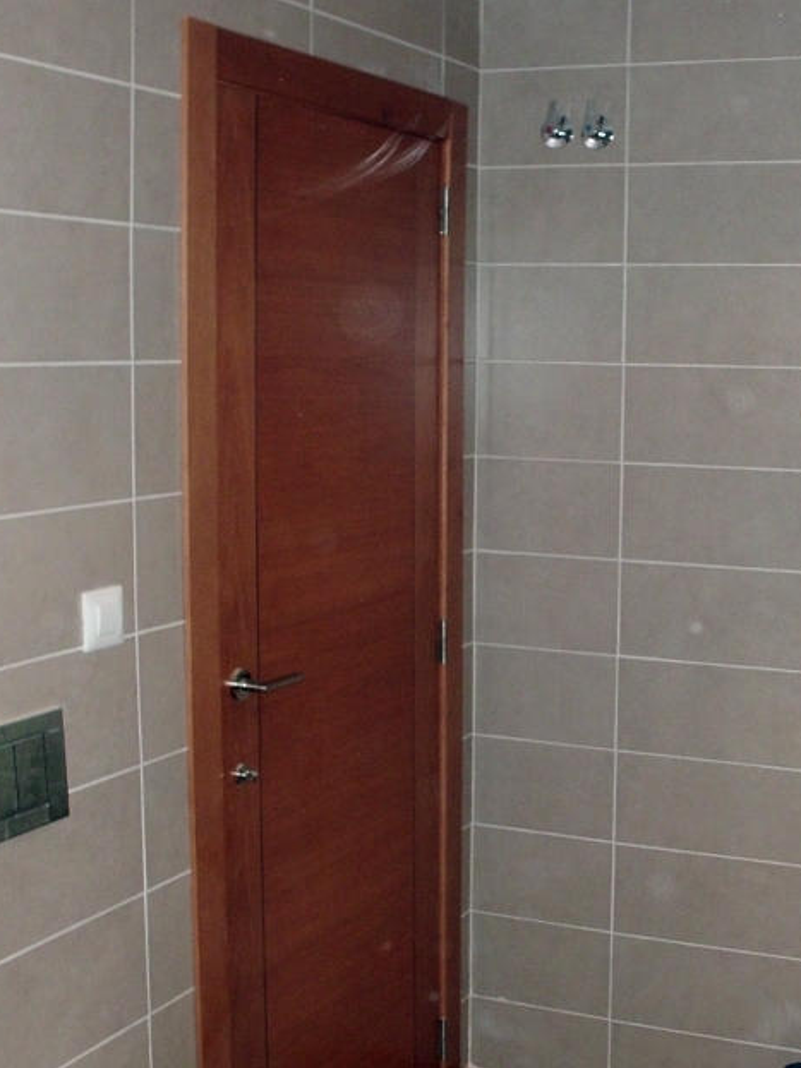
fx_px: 1605
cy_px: 578
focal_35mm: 52
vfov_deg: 36.8
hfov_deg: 27.9
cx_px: 527
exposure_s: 1/60
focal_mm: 6.3
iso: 200
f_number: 2.9
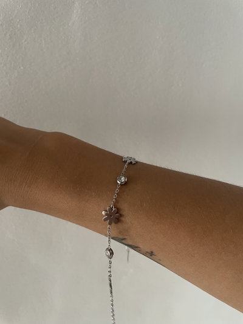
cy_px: 162
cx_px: 122
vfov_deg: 67.3
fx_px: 243
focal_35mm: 26
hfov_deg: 53.1
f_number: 1.6
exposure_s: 1/46
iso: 500
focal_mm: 4.2
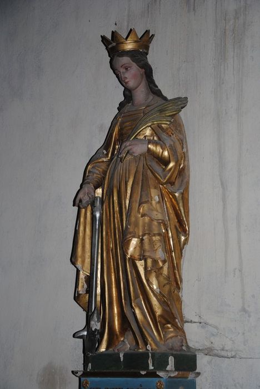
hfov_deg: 18.2
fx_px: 811
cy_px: 194
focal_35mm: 75
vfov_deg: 27.0
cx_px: 130
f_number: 5
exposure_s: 1/60
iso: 200
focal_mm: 50
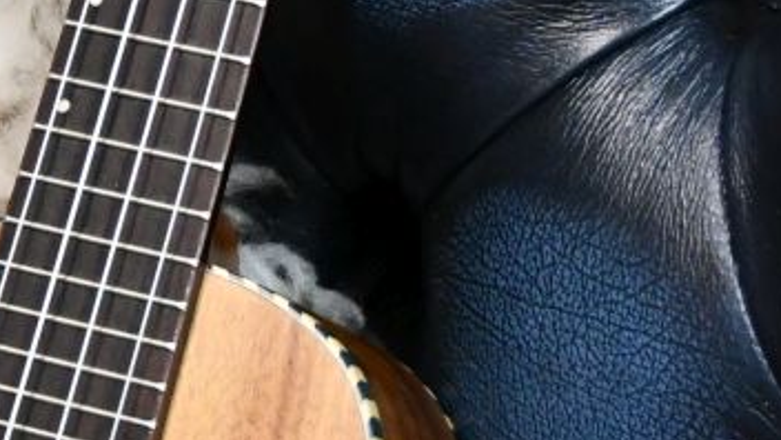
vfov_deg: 5.1
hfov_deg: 9.0
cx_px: 49
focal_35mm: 238
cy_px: 276
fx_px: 4929
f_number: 4.2
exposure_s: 1/125
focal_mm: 35
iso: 3200
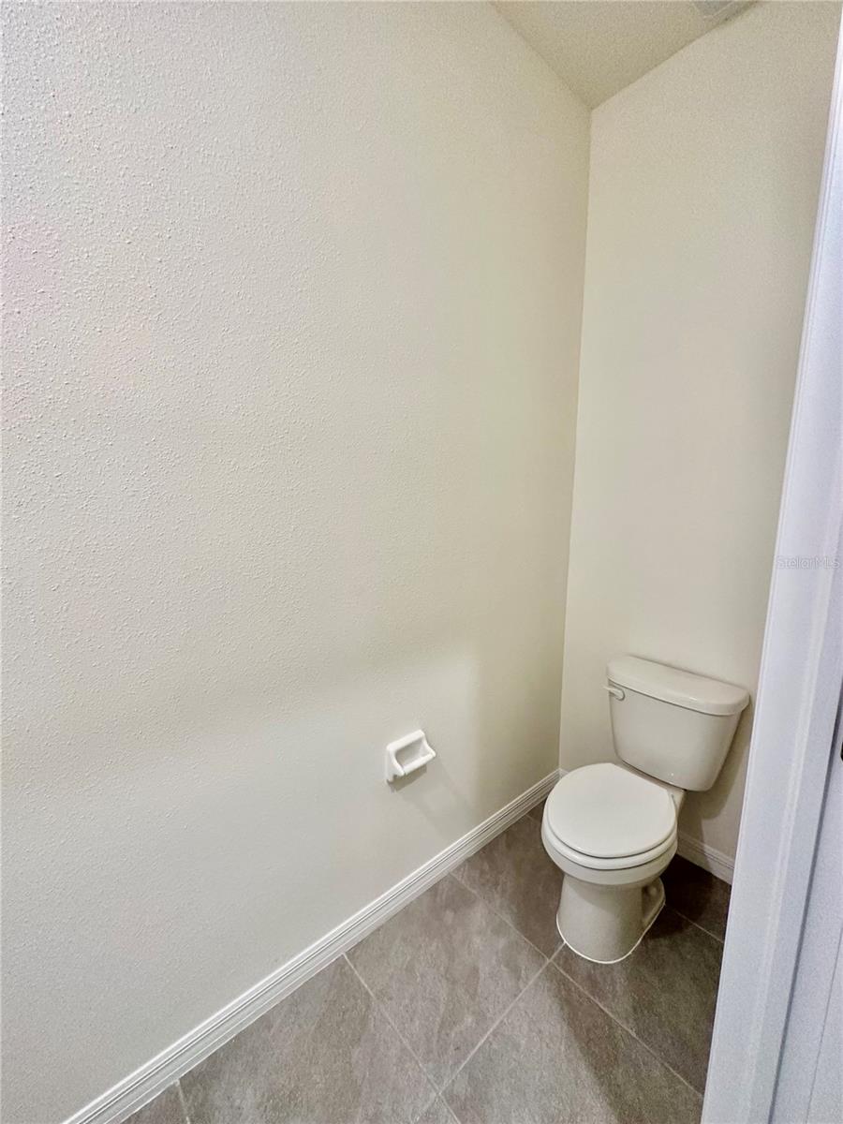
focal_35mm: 14
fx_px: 455
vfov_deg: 102.1
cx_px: 422
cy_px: 562
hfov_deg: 85.7
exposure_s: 1/120
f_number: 2.2
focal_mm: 2.22
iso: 250
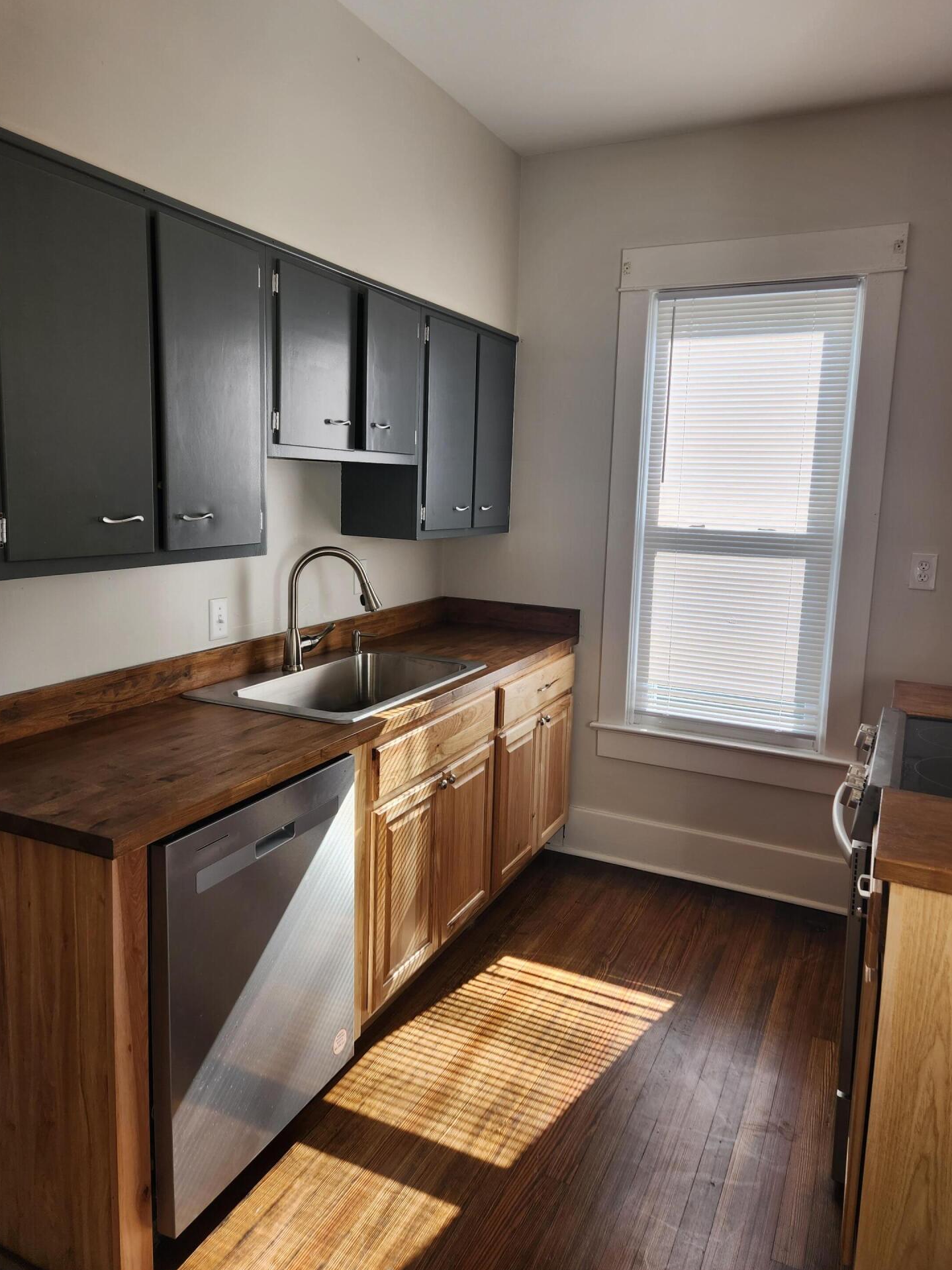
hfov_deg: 56.8
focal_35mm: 24
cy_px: 617
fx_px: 880
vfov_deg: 71.6
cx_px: 488
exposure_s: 1/180
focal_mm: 5.4
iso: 32
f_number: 1.8
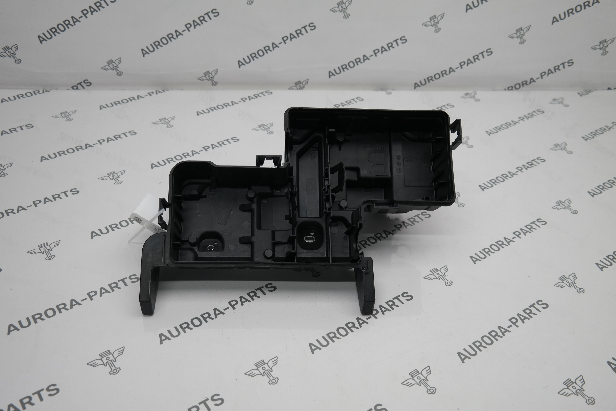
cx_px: 308
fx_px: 616
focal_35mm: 36
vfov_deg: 36.9
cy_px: 206
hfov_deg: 53.1
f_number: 4
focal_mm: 24
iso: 200
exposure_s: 1/80
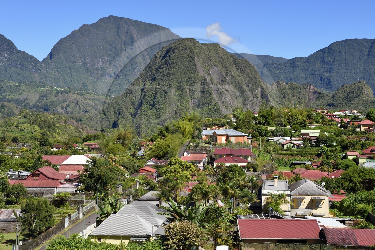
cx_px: 188
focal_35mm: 56
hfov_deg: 35.7
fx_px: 583
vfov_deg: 24.2
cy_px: 125
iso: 200
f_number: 14
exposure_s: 1/250
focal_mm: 56
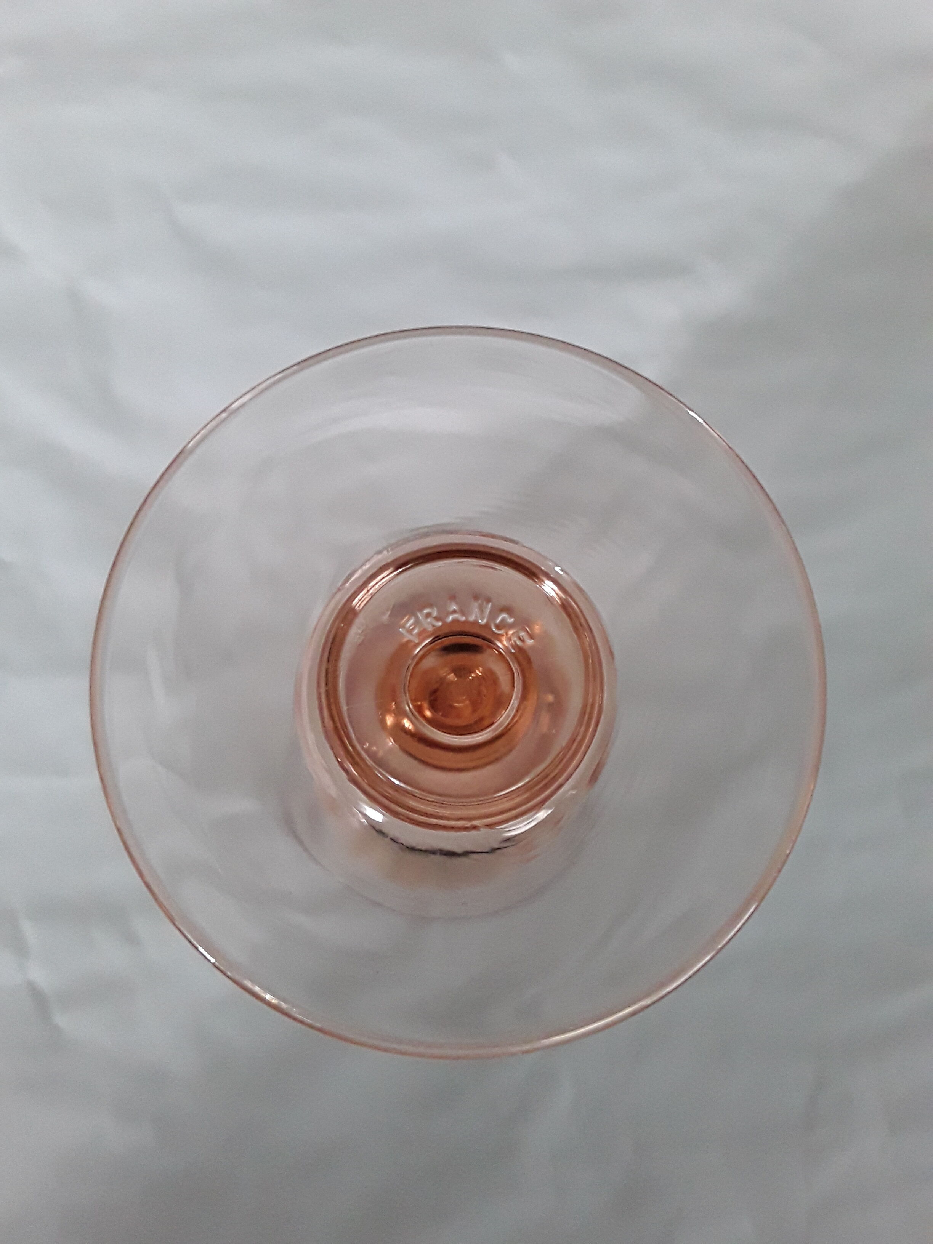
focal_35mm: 27
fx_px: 970
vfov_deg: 65.3
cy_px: 622
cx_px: 466
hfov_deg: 51.4
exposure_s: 1/17
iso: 250
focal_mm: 2.91
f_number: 1.9
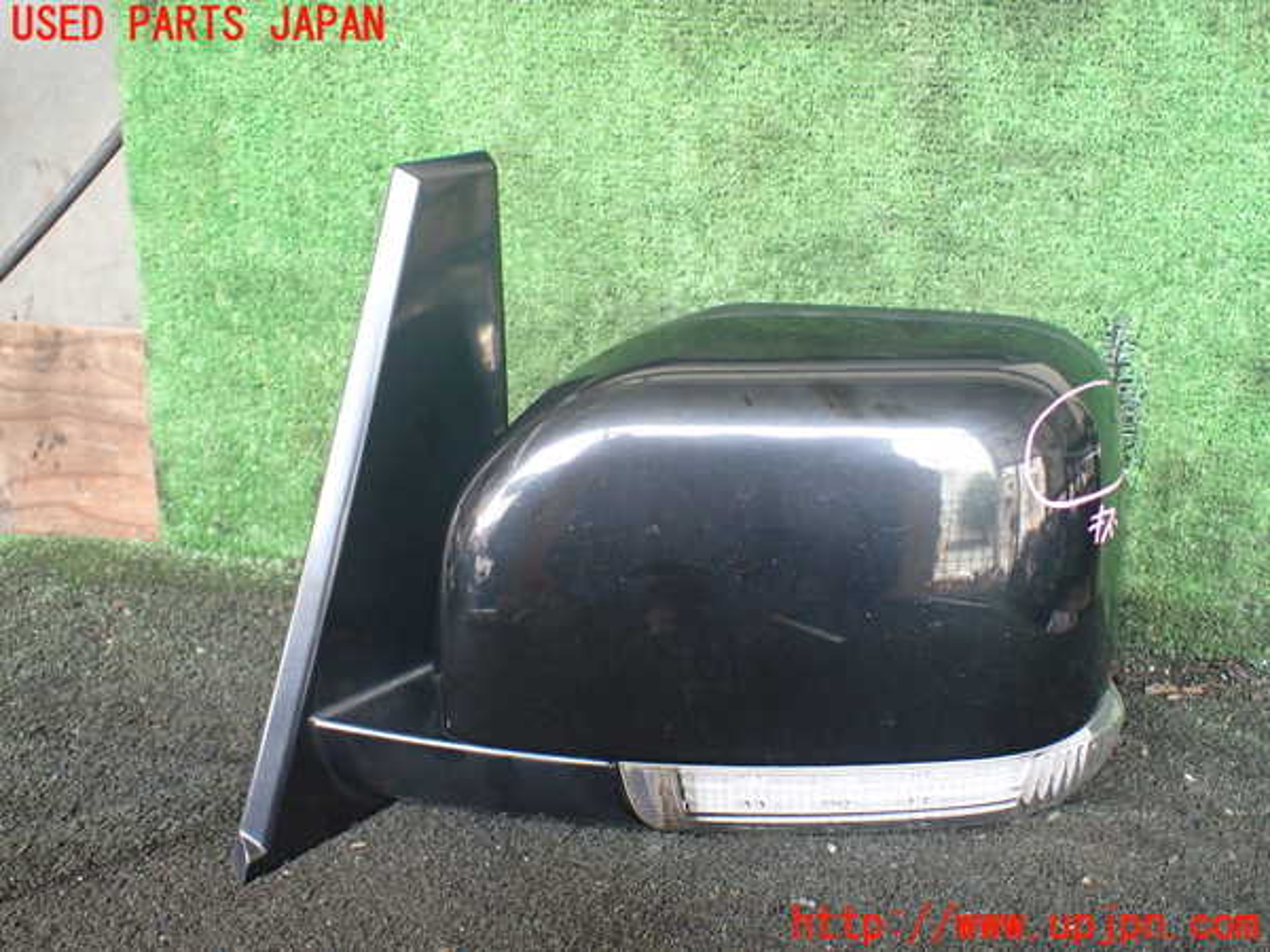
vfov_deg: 46.8
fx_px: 1101
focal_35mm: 30
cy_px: 476
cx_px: 635
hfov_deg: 60.0
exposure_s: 1/125
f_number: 2.3
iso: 500
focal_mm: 5.4
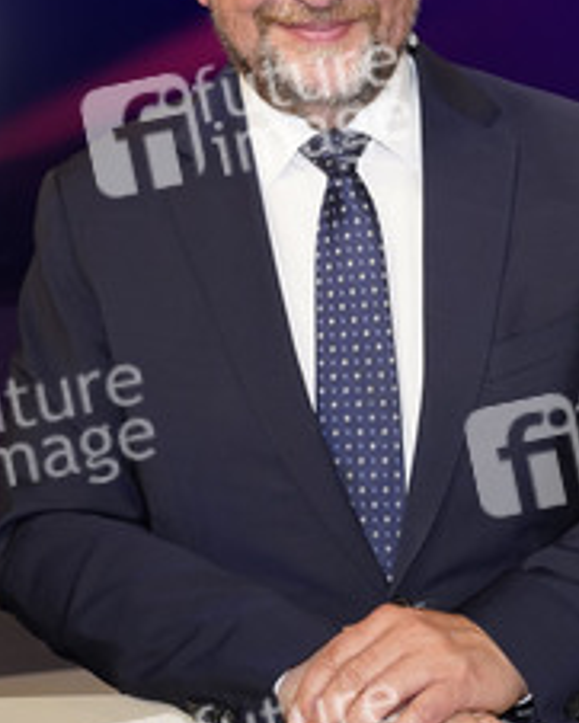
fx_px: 1349
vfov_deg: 29.9
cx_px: 339
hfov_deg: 24.2
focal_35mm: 63
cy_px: 282
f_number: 5.6
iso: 2000
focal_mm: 38
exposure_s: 1/160
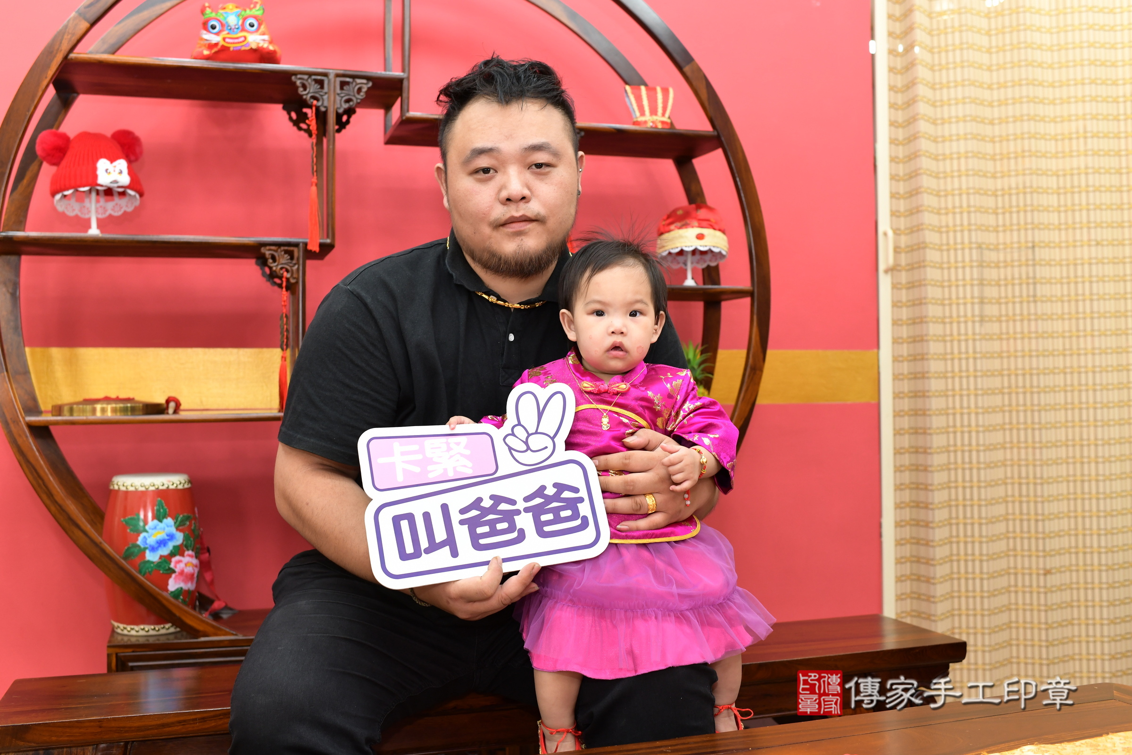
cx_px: 566
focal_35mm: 35
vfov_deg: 37.9
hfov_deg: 54.4
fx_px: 1100
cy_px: 378
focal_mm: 35
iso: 800
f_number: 4.5
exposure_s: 1/200
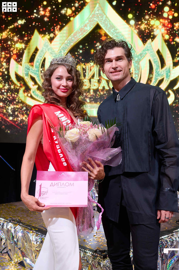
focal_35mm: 42
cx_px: 90
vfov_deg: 46.4
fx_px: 314
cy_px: 135
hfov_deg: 31.8
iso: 1600
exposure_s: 1/320
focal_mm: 42
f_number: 5.6
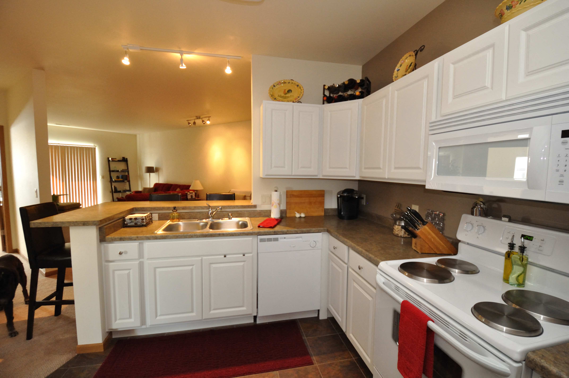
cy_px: 189
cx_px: 284
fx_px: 237
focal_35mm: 15
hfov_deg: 100.5
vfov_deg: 77.2
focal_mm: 10
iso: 1250
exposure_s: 1/60
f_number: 4
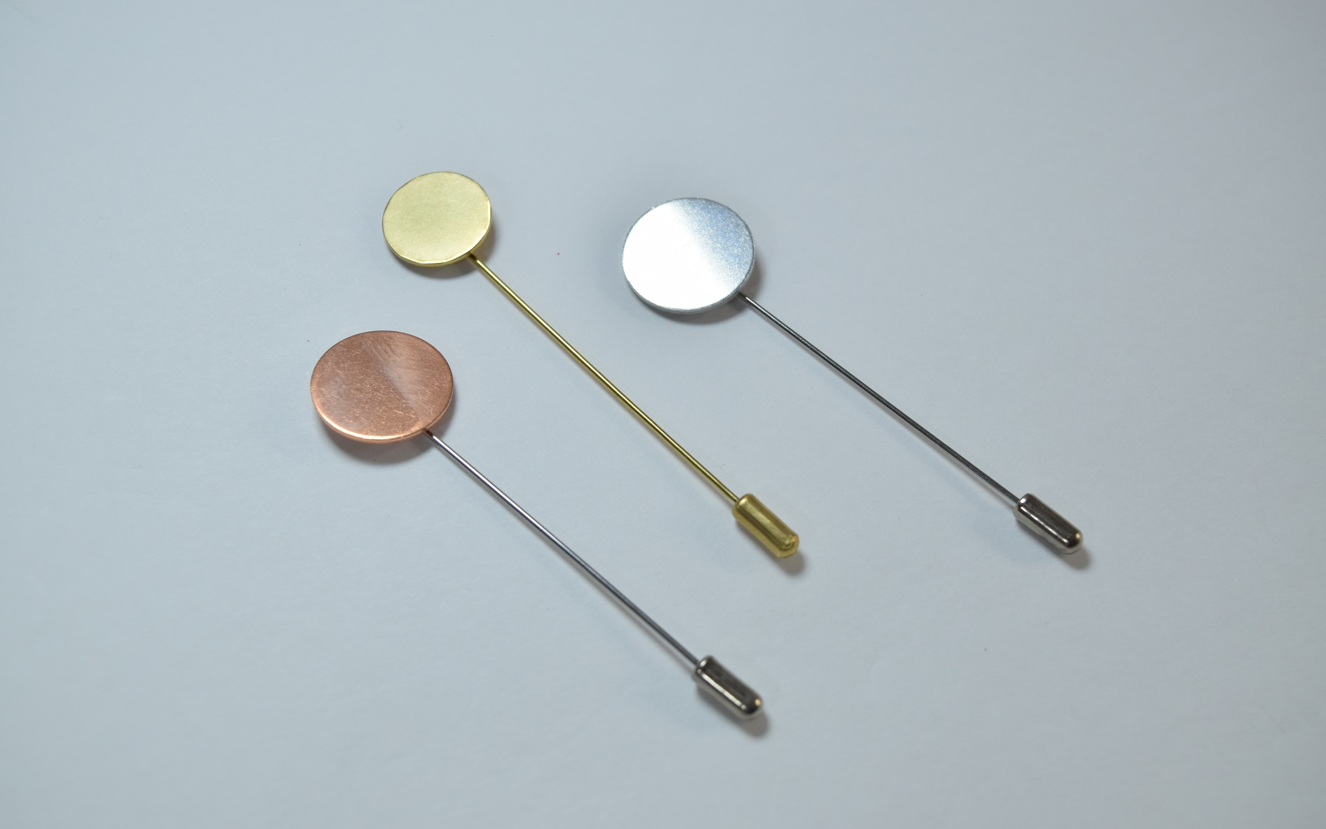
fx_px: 1717
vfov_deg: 27.1
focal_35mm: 48
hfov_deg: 42.2
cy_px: 437
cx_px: 662
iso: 400
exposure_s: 1/400
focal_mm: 31
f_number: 8
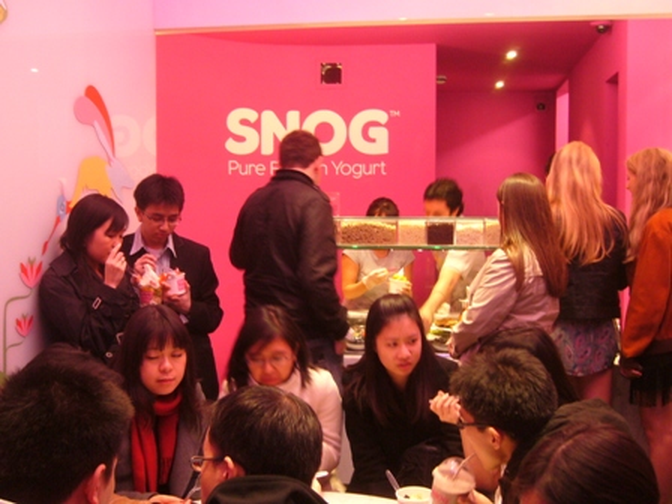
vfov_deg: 35.1
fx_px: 796
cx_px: 336
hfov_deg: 45.8
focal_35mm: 41
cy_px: 252
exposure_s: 1/15
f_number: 2.8
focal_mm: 5.8
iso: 200
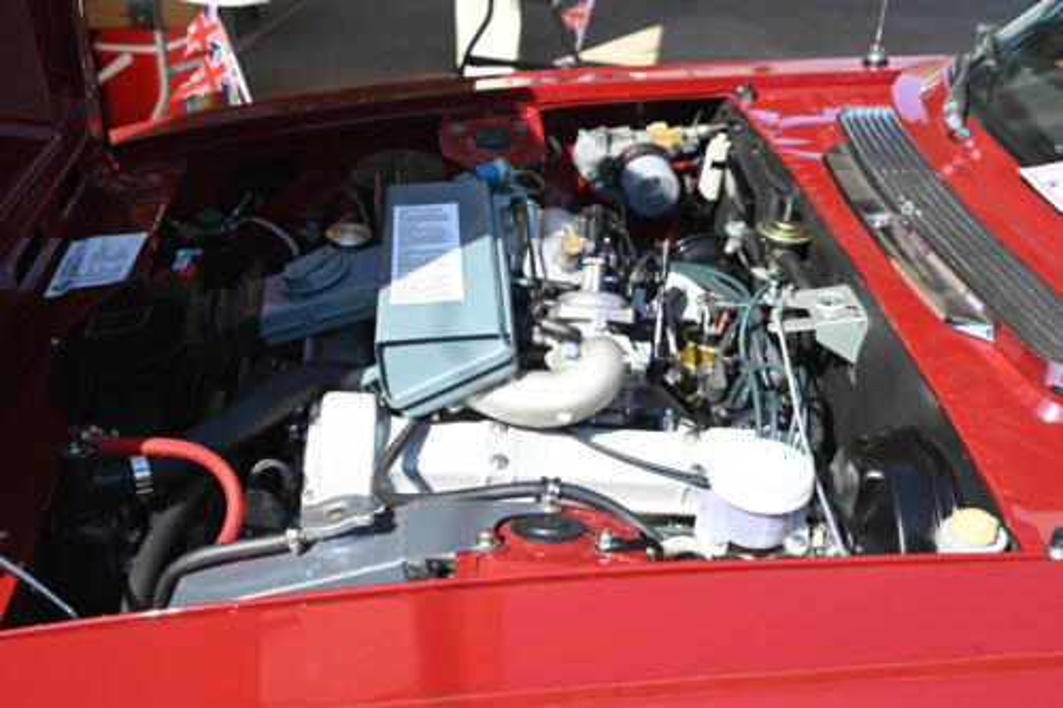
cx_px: 532
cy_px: 354
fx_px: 1299
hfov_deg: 44.5
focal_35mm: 44
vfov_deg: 30.5
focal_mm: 44
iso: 125
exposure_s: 1/250
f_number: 6
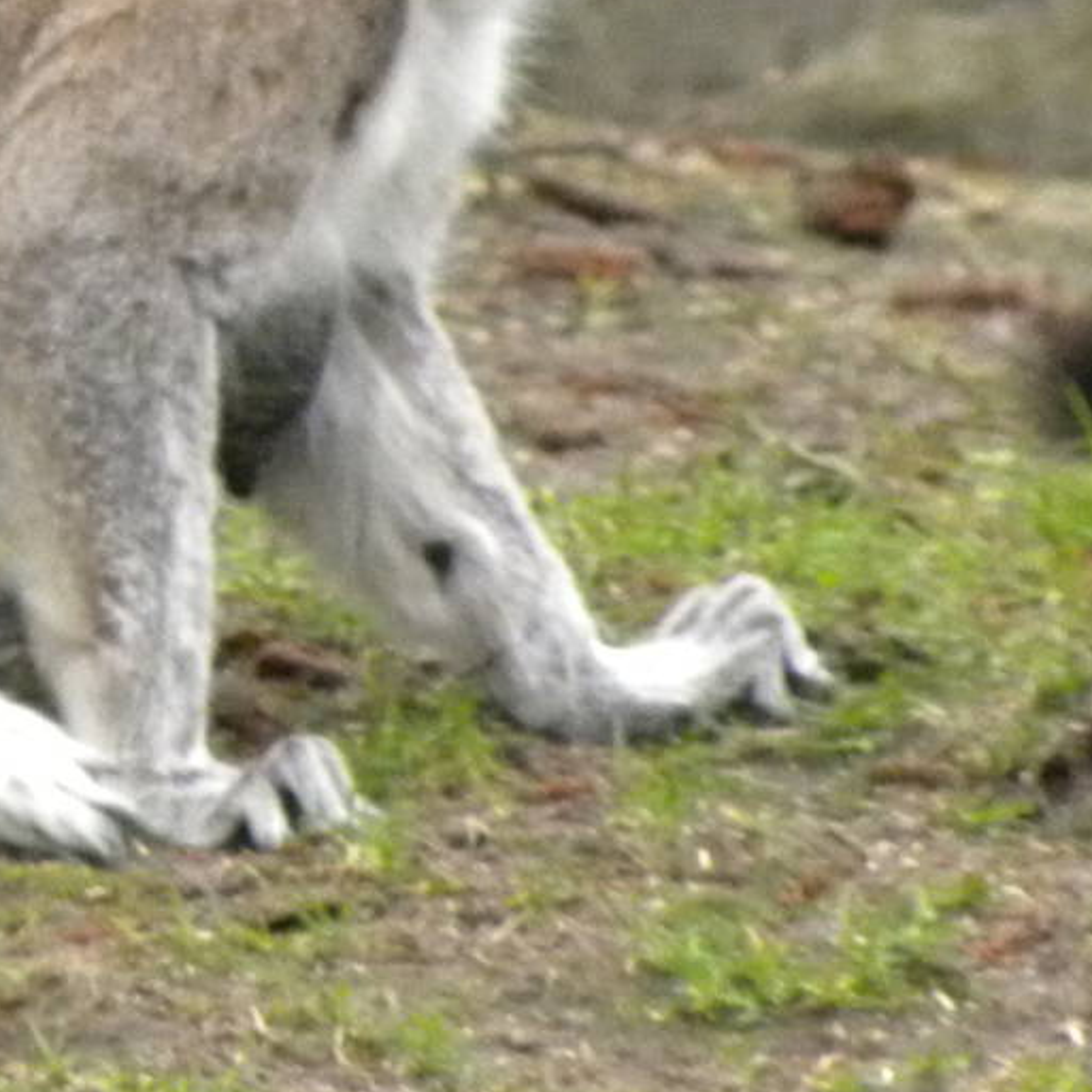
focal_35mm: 1517
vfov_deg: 1.2
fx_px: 54142
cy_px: 162
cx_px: -187
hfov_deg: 1.2
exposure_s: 1/180
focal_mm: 97.8
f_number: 5
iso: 400
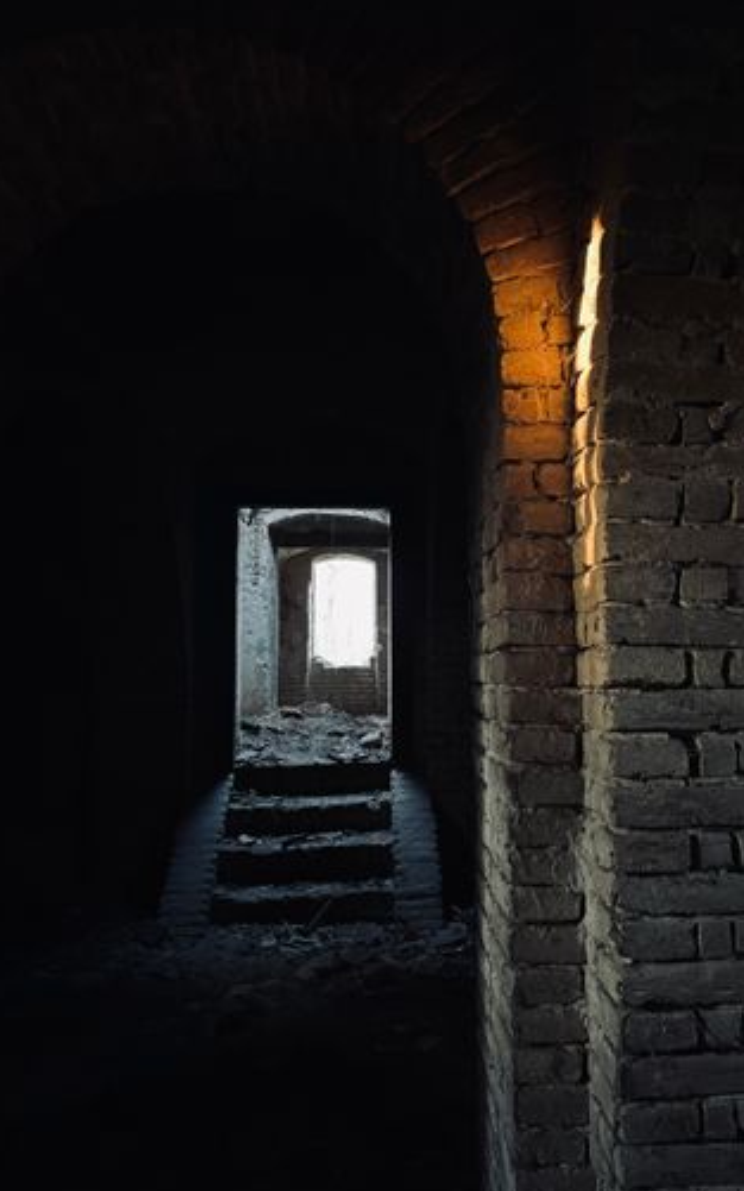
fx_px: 844
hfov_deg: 47.3
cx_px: 442
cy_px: 599
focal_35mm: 26
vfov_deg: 70.4
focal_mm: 6.76
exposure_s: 1/35
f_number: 1.78
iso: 1000
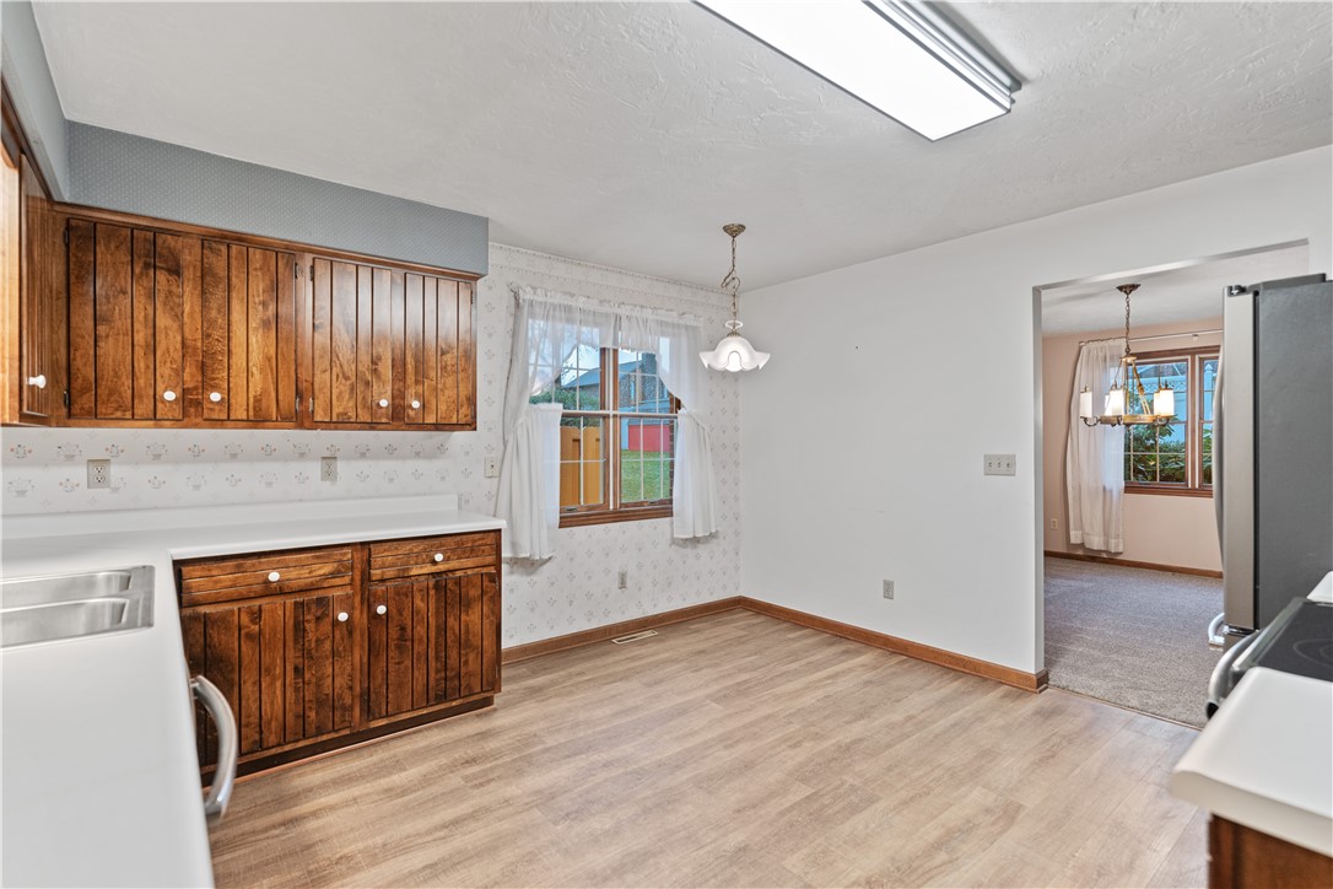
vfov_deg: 73.7
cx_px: 666
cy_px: 444
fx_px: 592
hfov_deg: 96.7
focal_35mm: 16
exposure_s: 1/30
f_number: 2.8
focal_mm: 16
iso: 800
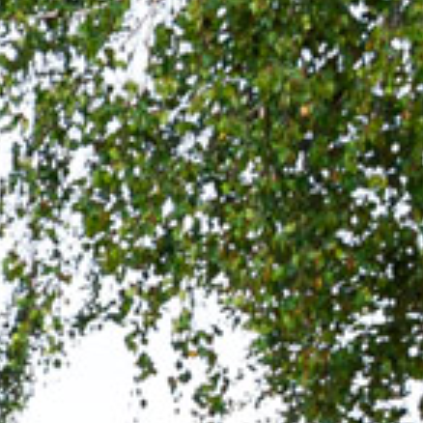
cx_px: -313
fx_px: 6138
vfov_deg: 3.9
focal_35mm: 444
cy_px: 1013
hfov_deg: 3.9
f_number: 5.6
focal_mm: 34
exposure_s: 1/400
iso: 100
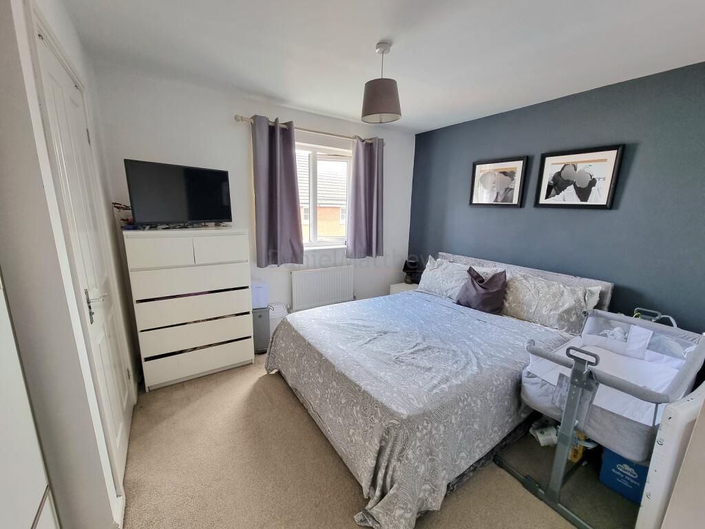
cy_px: 264
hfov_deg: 106.2
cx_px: 352
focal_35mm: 13
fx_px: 265
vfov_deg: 89.9
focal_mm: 2.2
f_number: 2.2
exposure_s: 1/60.2
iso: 160
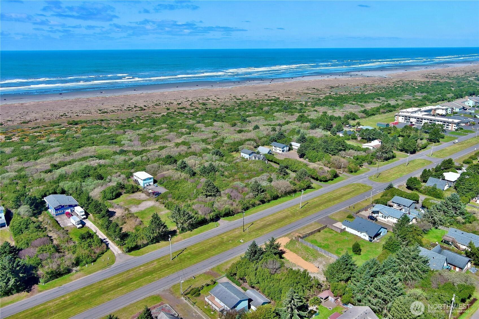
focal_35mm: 29
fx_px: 386
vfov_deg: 45.0
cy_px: 160
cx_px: 240
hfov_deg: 63.7
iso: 101
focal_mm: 10.57
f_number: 2.8
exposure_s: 1/1215
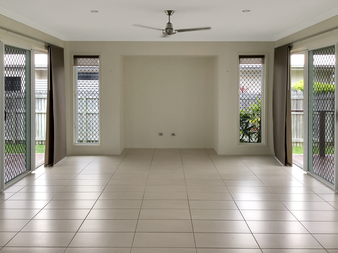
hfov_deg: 58.4
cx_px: 169
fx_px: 303
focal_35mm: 31
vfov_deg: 45.4
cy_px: 126
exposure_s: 1/100
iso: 32
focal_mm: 3.3
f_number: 2.4
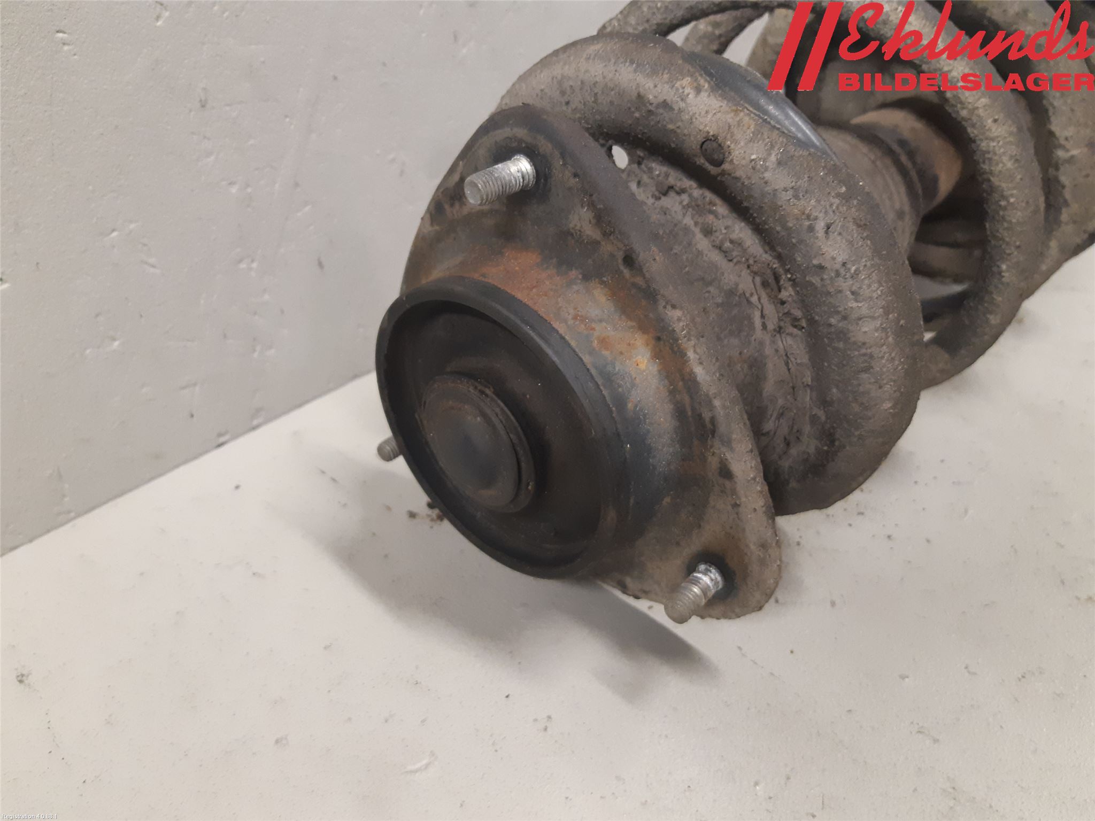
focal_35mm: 26
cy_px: 410
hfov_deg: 67.3
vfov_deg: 53.1
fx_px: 822
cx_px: 548
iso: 250
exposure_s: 1/50
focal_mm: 3.93
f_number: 1.7
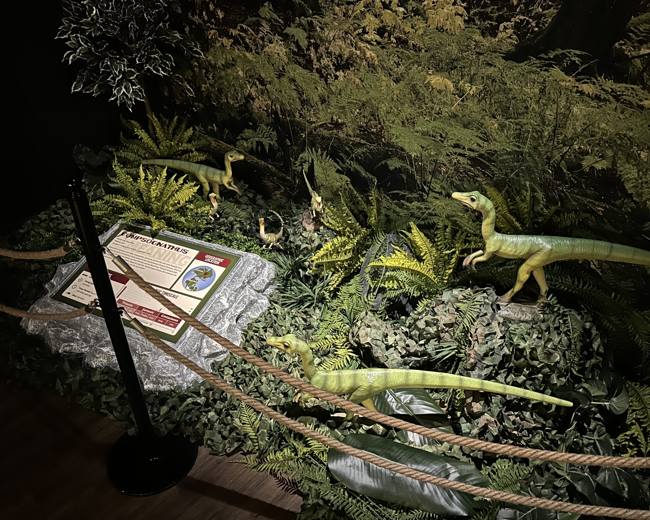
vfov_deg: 54.9
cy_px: 251
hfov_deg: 66.0
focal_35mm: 26
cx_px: 330
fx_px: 500
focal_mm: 6.86
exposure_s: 1/14
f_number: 1.78
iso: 1250
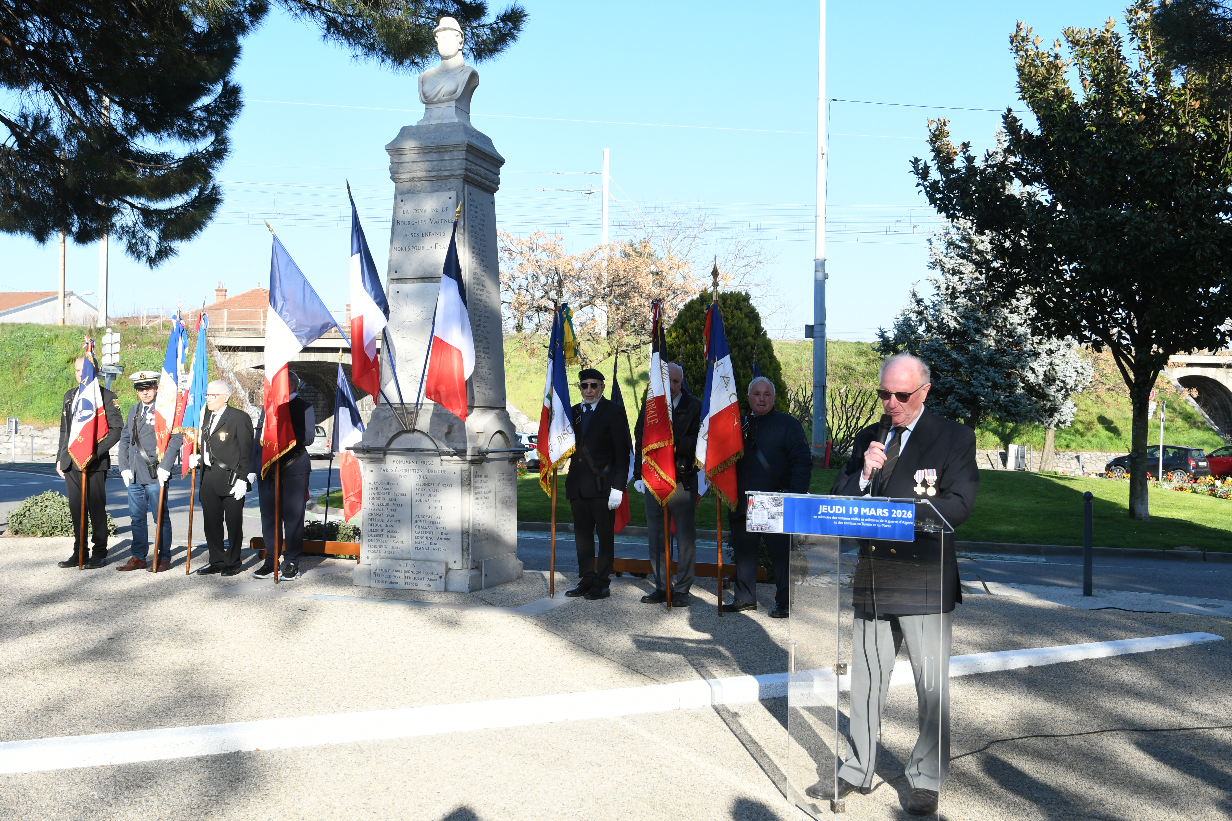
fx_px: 1232
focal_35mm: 36
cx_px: 616
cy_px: 410
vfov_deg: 36.9
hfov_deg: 53.1
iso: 220
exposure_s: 1/250
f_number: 5.6
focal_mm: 24
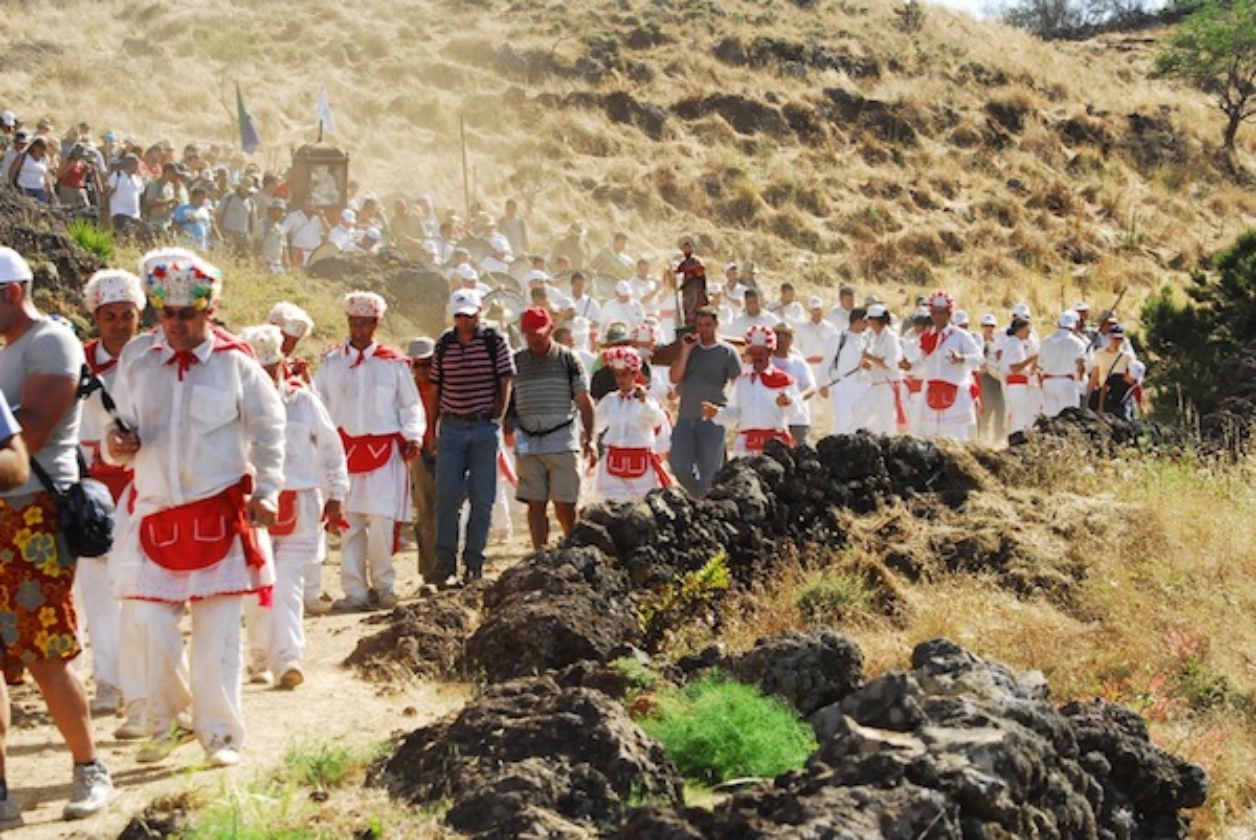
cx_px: 628
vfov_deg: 12.2
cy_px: 420
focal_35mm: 112
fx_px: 3928
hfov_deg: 18.2
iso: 400
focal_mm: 75
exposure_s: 1/250
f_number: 10
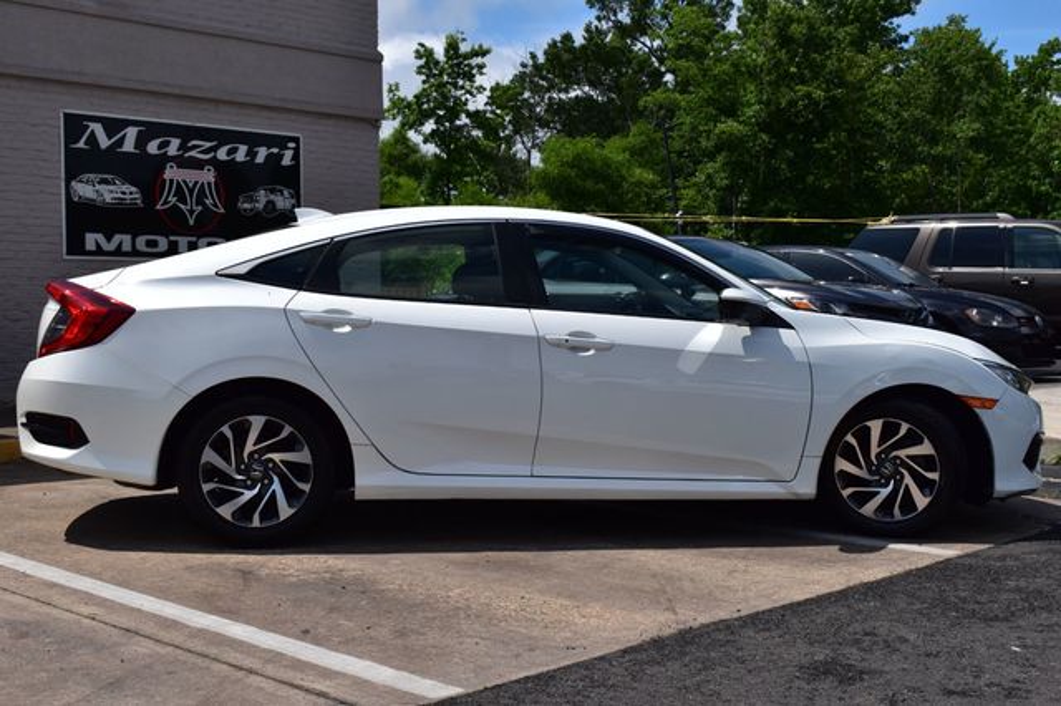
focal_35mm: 46
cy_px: 353
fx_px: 1370
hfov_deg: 42.3
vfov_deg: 28.9
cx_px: 530
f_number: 11
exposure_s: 1/640
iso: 200
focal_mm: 31
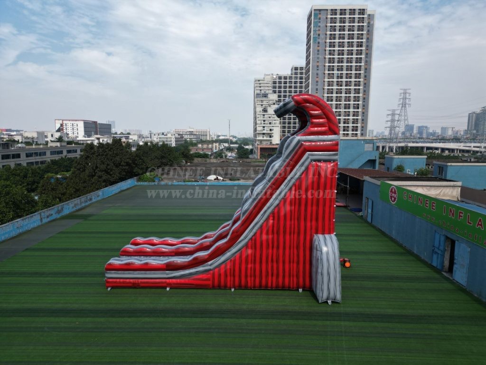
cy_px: 182
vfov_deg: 56.8
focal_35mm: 24
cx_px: 243
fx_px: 337
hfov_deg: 71.6
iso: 100
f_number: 1.7
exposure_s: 1/2500
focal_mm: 6.72
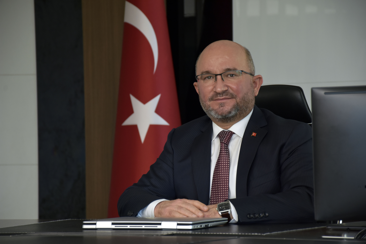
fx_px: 1708
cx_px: 183
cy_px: 122
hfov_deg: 12.2
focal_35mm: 168
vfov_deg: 8.2
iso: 900
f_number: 5.6
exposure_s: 1/60
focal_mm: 112
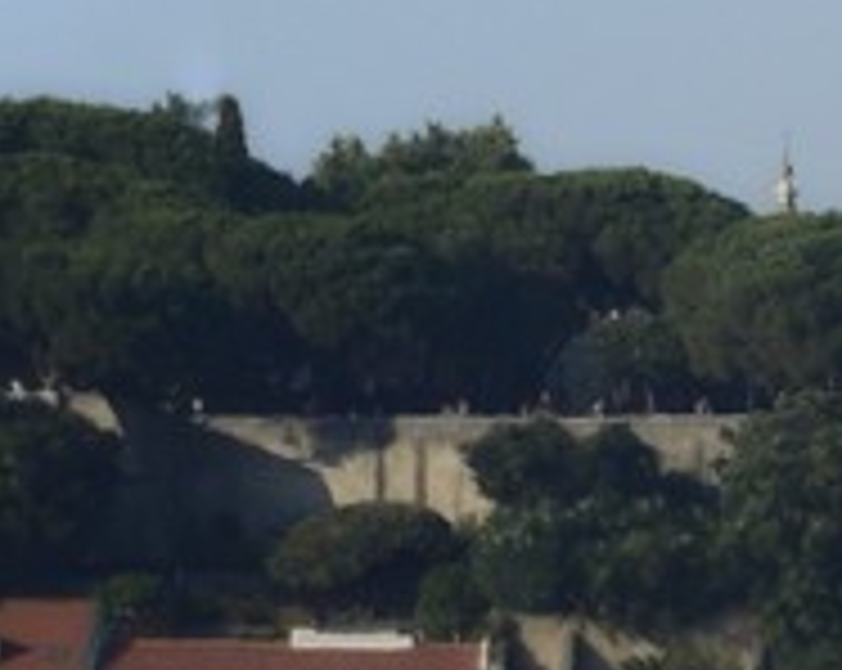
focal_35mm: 1608
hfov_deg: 1.2
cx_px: 3589
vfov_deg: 1.0
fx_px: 40009
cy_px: 1012
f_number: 7.1
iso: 100
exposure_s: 1/400
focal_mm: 200
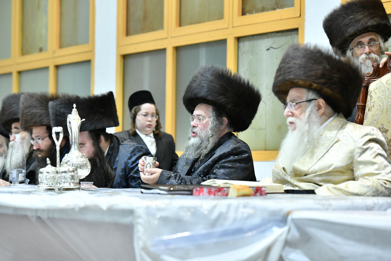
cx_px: 196
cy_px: 130
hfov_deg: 16.8
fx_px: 1325
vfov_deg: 11.2
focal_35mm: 122
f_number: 5
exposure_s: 1/125
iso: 1600
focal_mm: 122
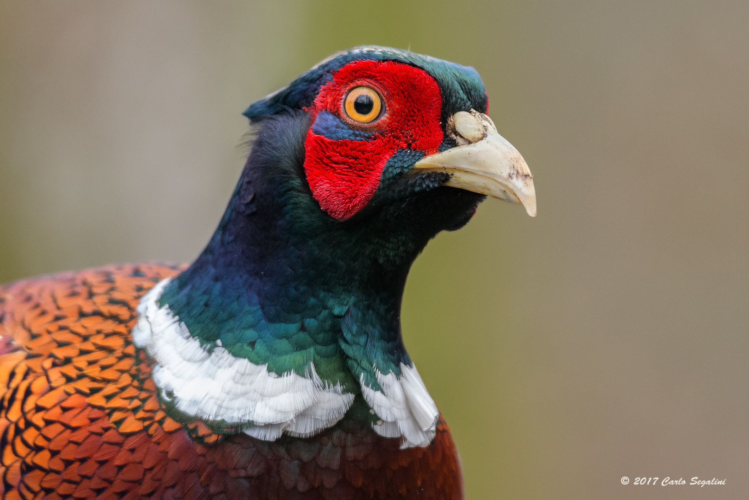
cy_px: 250
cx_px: 374
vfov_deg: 1.5
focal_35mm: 900
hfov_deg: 2.3
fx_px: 18725
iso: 3600
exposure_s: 1/400
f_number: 6.3
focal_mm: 600
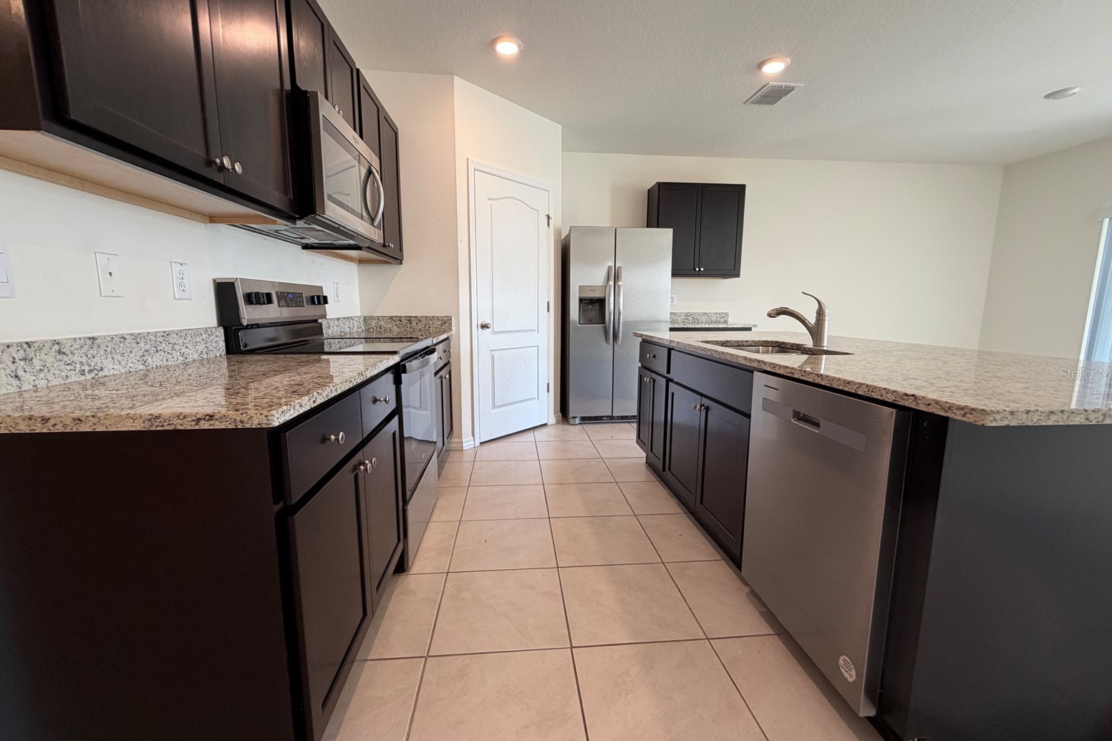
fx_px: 463
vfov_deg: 77.3
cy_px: 373
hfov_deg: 100.4
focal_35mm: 15
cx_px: 554
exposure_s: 1/120
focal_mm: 2.22
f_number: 2.2
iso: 200
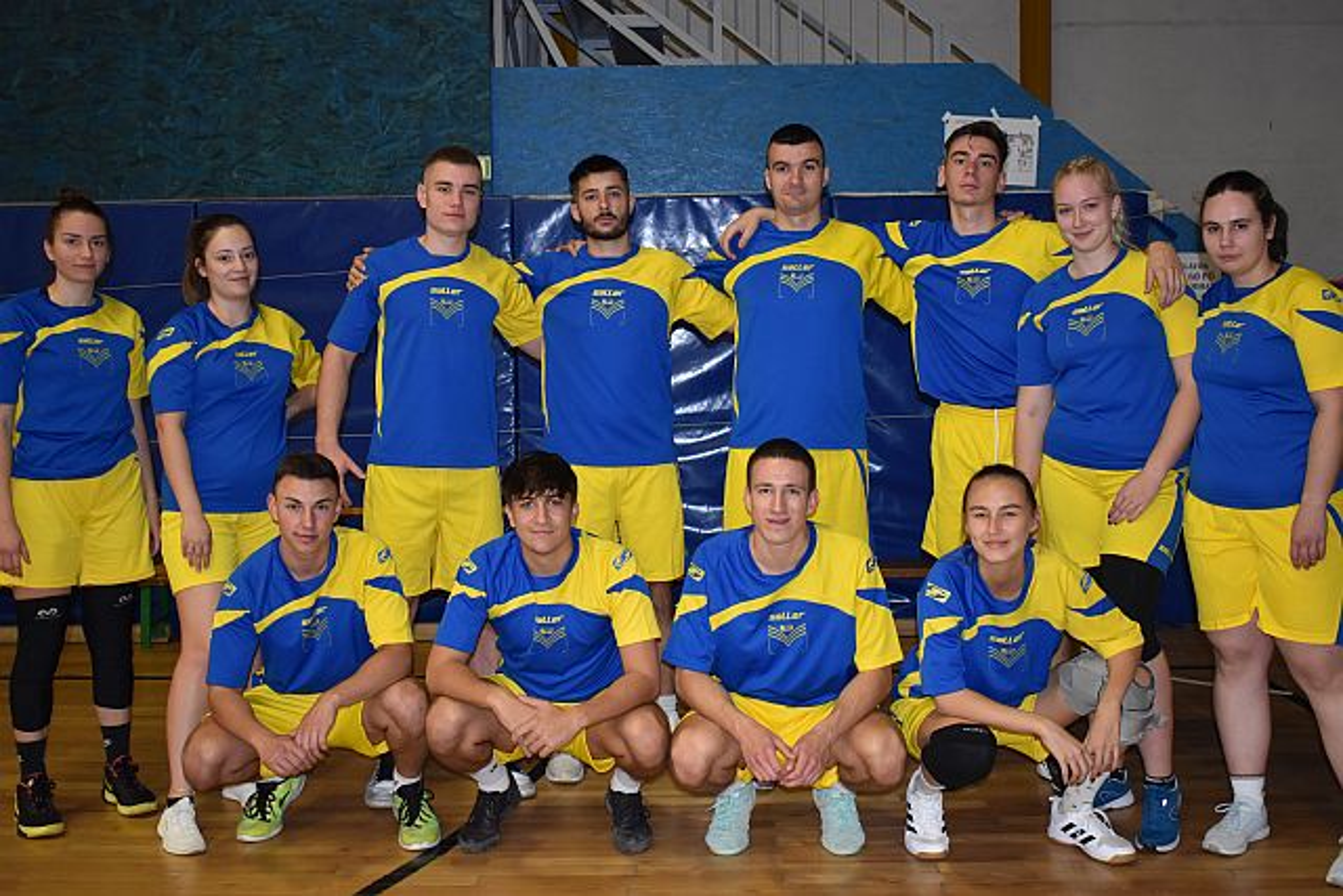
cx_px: 672
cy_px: 448
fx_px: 1455
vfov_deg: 34.2
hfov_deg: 49.5
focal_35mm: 39
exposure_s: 1/125
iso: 900
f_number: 4
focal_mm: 26
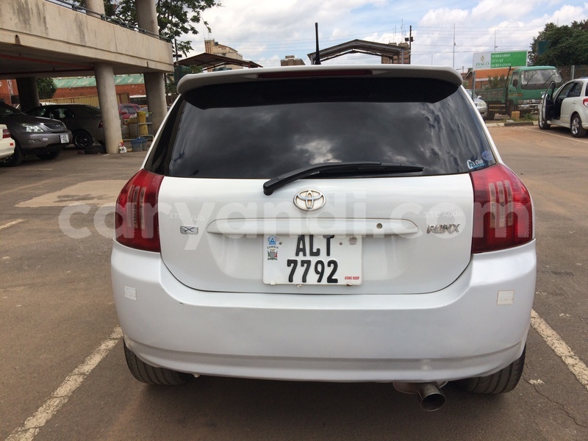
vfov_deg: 48.2
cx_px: 294
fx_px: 493
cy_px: 220
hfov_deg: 61.7
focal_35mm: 29
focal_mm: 4.15
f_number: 2.2
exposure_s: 1/2415
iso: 32
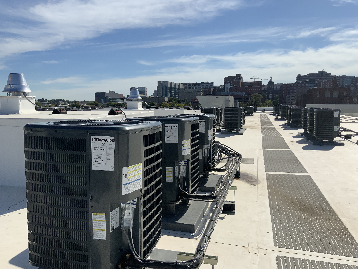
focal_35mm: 29
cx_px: 179
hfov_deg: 61.7
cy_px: 134
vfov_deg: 48.2
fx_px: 300
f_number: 1.8
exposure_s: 1/4405
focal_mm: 3
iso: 20
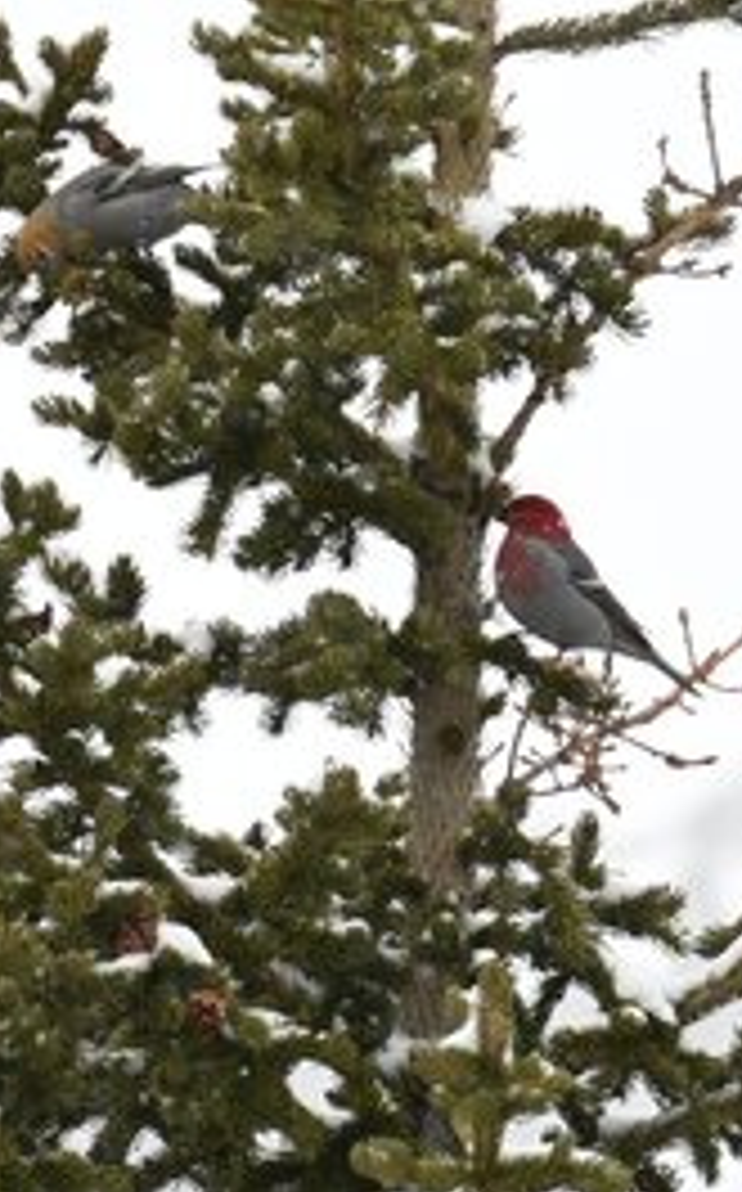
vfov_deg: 3.6
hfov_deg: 2.3
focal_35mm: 578
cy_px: 596
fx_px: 18752
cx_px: 346
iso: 800
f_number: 8
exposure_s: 1/320
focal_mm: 250
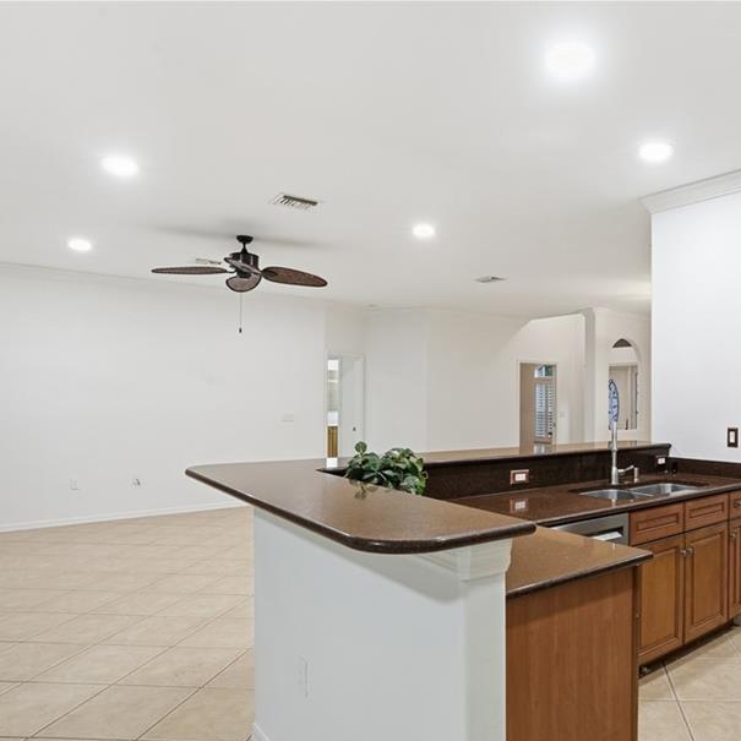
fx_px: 557
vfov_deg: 67.0
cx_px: 549
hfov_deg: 63.6
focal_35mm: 23
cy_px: 416
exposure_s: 1/30
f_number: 9
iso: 400
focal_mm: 16
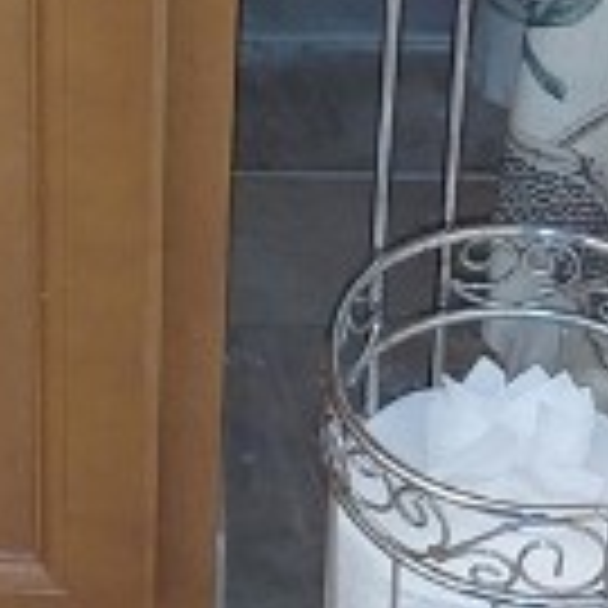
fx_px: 3338
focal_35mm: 168
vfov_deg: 10.2
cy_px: -176
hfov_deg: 10.1
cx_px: -275
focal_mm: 4.69
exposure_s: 1/60
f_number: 1.8
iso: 250
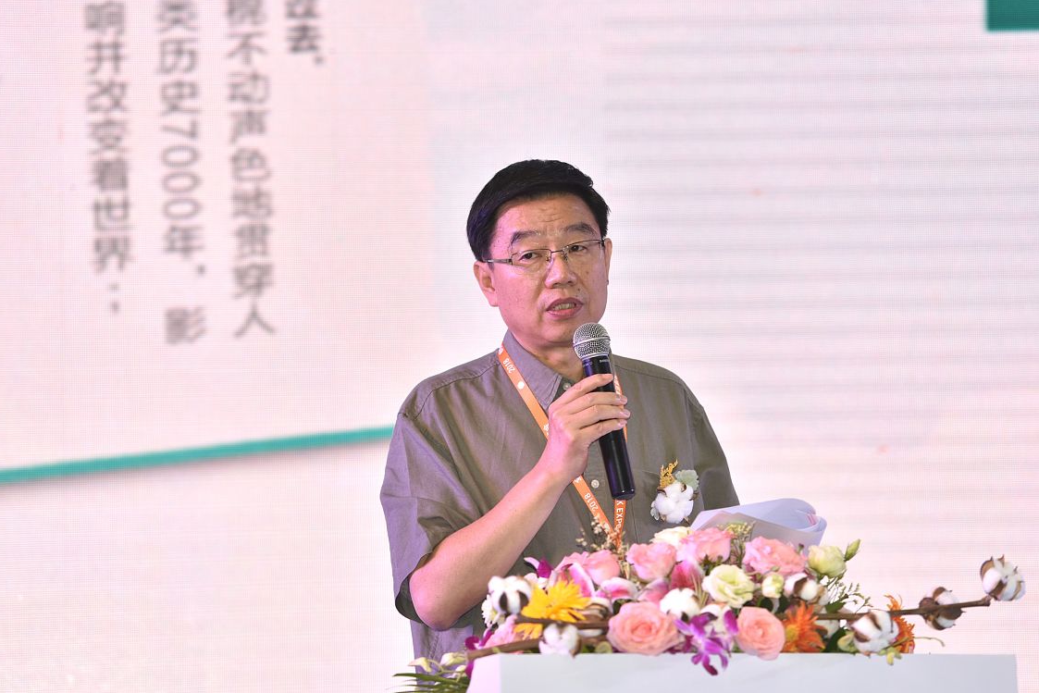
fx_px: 4936
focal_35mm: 171
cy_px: 339
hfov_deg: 12.0
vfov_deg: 8.0
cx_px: 516
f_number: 3.5
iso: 400
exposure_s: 1/250
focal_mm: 160
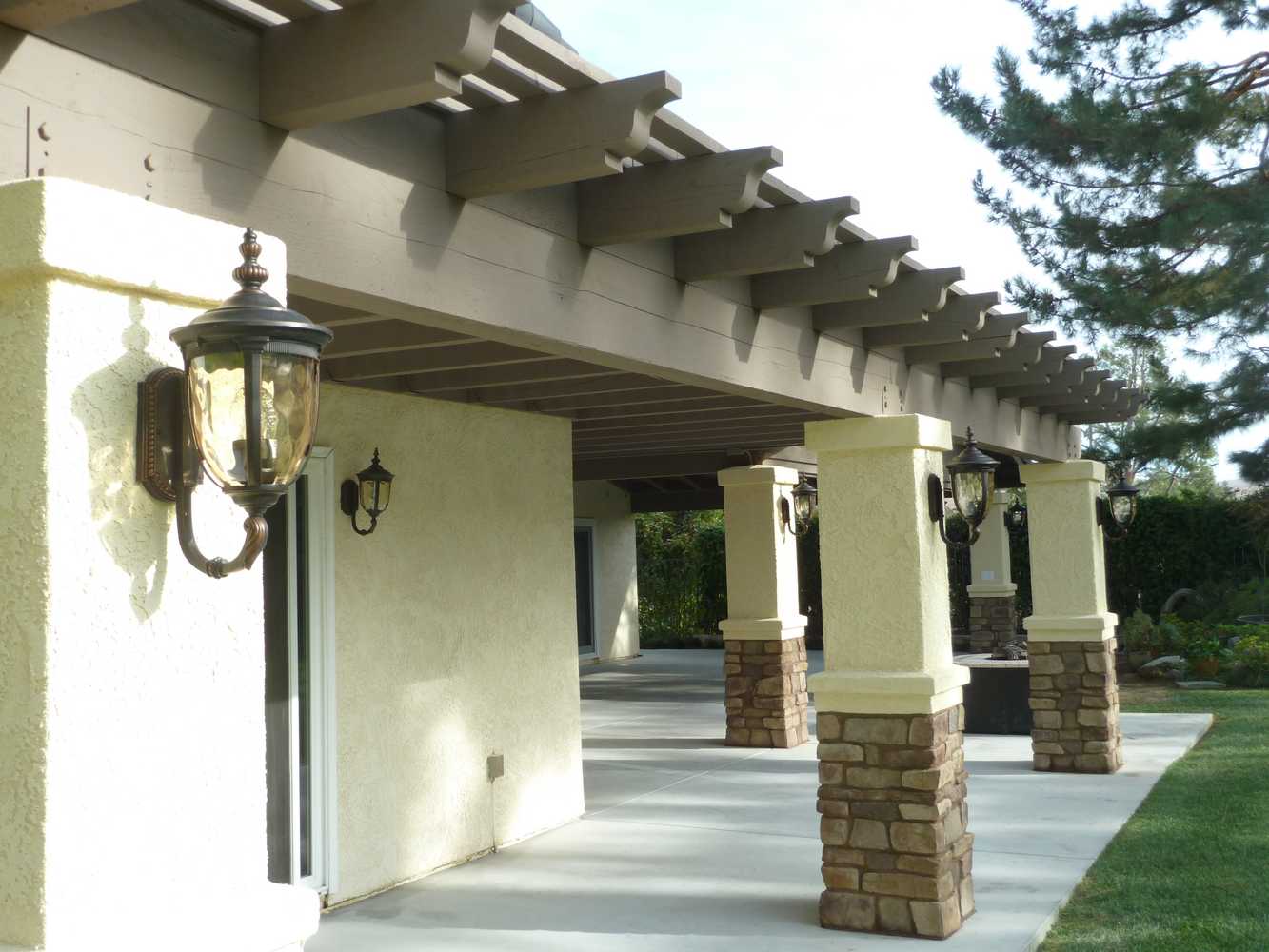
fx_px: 1357
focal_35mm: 37
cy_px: 476
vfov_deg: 38.7
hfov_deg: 50.1
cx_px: 634
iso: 80
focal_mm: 6.1
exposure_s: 1/200
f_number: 3.6
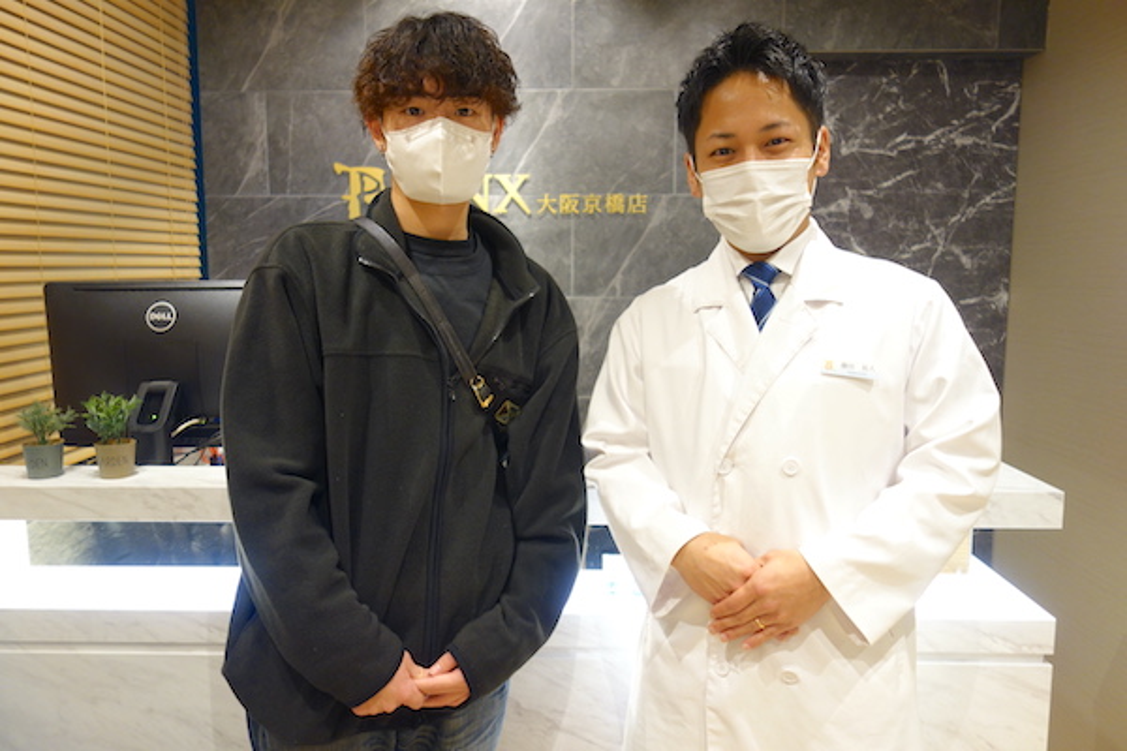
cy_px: 376
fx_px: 876
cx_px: 564
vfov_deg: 46.4
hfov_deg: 65.5
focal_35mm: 28
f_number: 1.8
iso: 250
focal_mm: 10.4
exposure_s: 1/30
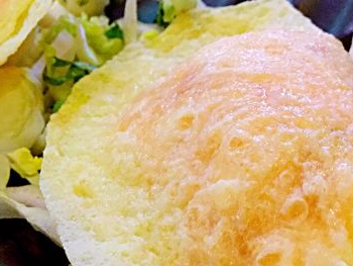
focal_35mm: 62
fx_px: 633
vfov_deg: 23.6
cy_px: 160
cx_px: 148
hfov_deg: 31.1
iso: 400
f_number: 2.4
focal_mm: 3.3
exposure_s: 1/17
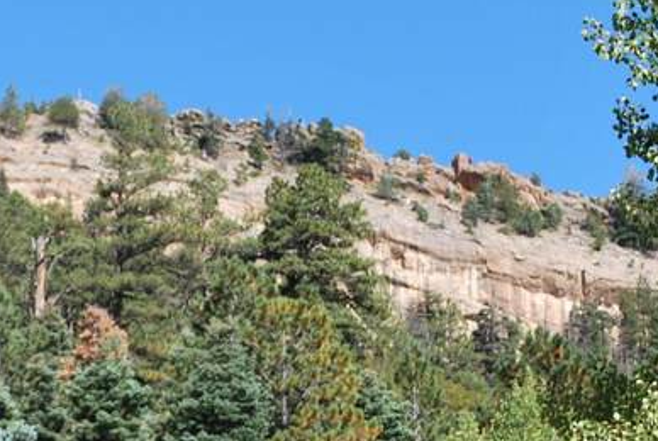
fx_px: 3808
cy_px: 367
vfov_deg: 6.6
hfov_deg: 9.8
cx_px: 66
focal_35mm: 208
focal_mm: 42
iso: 100
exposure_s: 1/200
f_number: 7.1
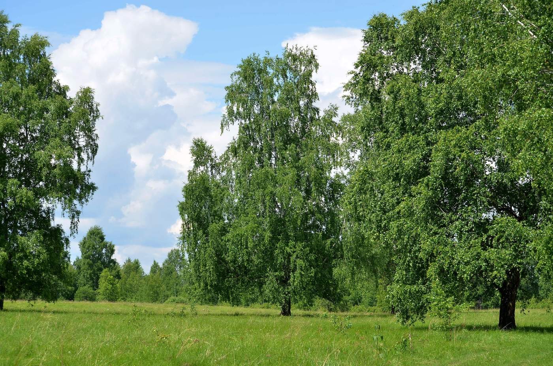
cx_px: 276
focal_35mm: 82
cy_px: 183
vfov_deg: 16.5
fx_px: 1265
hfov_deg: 24.7
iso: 100
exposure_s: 1/250
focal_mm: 55
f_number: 7.1
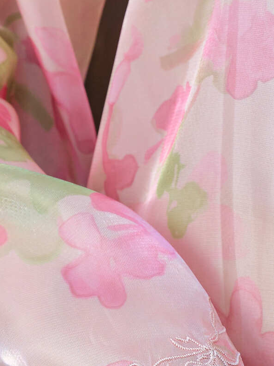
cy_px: -68
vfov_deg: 5.7
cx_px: 454
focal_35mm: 345
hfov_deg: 4.3
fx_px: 3643
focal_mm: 69
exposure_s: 1/160
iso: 160
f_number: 7.1
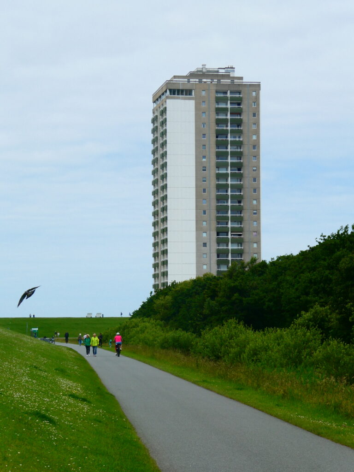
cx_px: 177
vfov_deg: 18.5
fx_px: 1445
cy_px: 236
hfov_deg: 14.0
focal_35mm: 106
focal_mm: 19
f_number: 7.1
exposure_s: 1/250
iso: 80
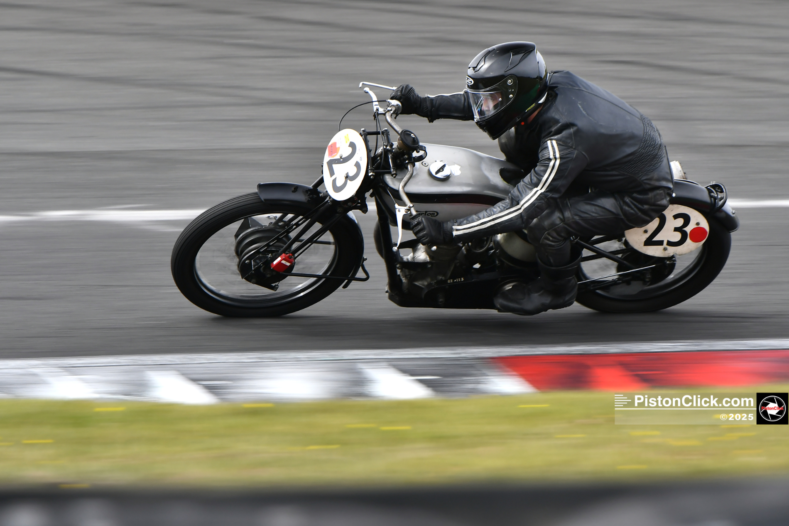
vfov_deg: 3.3
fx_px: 9203
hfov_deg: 4.9
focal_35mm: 420
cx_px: 394
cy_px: 263
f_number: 6.3
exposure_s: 1/250
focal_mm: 280
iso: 320
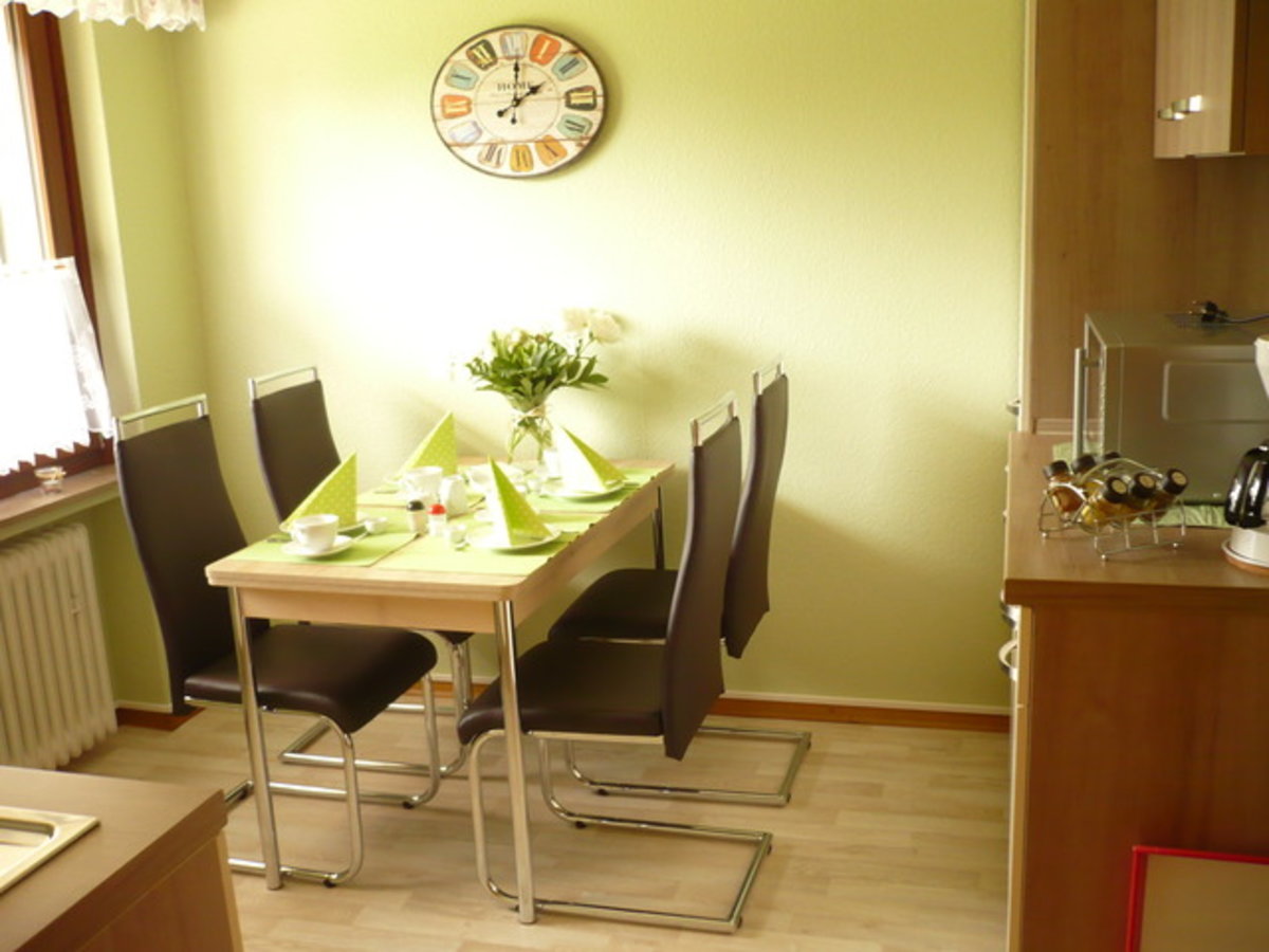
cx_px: 634
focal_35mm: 35
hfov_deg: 52.6
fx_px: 1283
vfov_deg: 40.7
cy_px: 476
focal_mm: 5.8
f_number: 2.8
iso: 200
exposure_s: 1/20
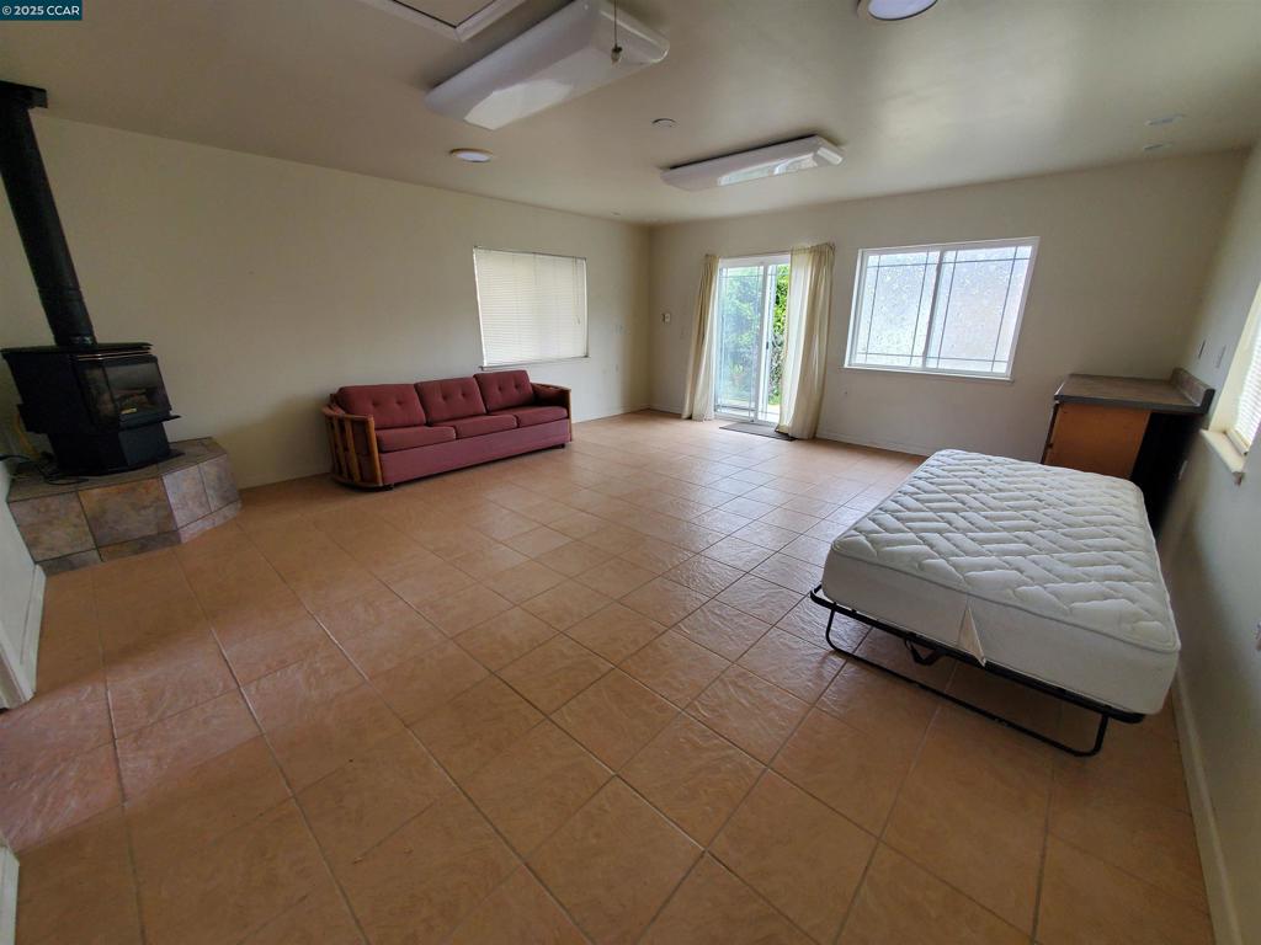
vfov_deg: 89.9
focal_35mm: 13
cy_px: 472
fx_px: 474
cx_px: 630
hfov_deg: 106.2
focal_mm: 1.8
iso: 125
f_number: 2.2
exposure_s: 1/60
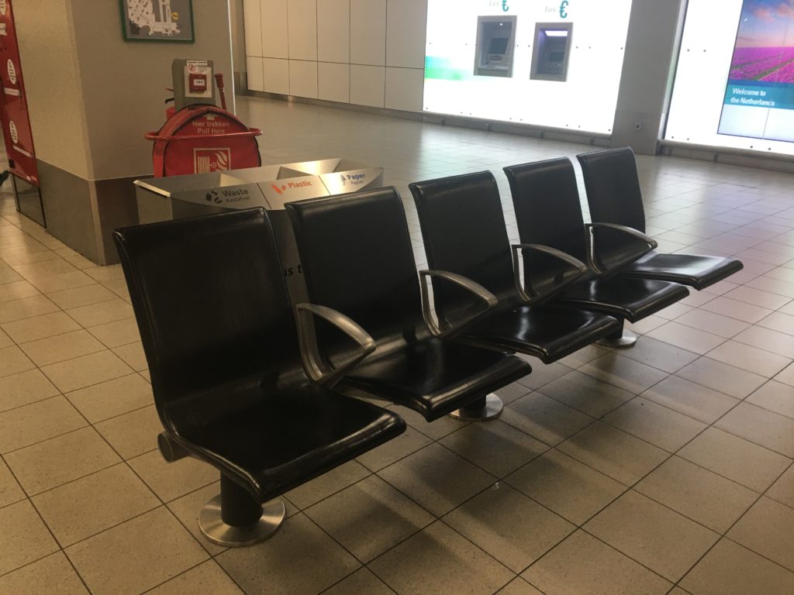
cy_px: 298
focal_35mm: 29
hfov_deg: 61.7
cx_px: 397
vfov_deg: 48.2
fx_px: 665
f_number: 2.2
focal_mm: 4.15
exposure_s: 1/33
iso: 50
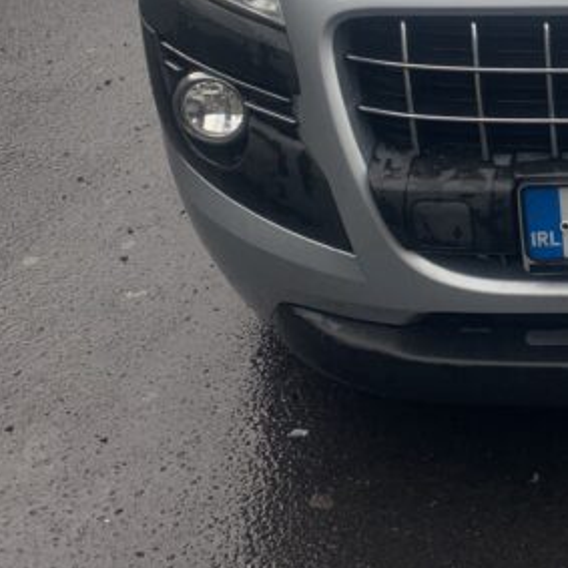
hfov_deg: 23.2
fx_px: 1207
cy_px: -26
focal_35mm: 65
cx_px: 755
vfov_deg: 25.0
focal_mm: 4.25
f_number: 1.8
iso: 25
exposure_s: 1/417
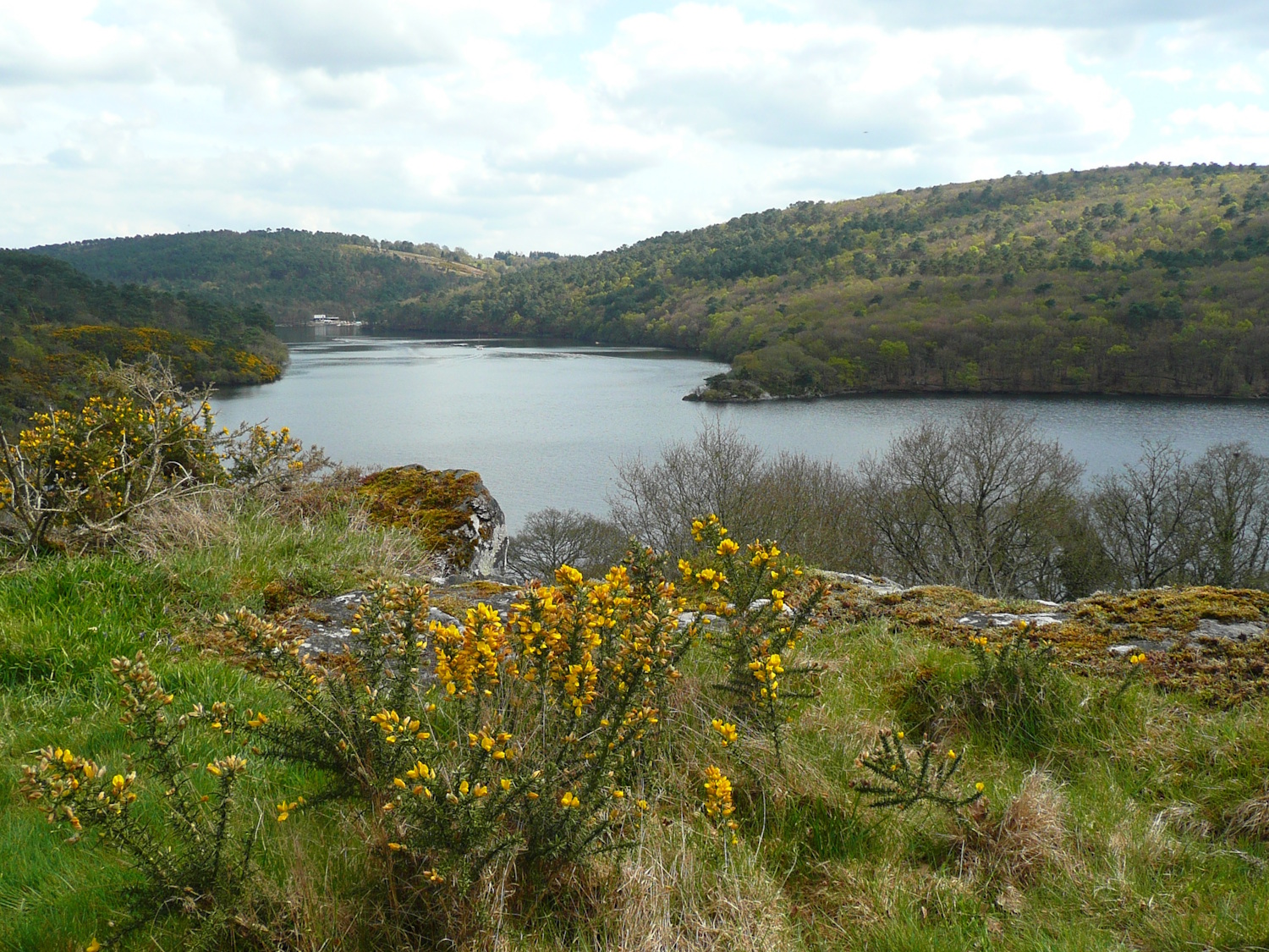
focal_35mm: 32
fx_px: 1173
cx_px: 634
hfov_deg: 56.8
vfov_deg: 44.2
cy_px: 476
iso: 100
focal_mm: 5.2
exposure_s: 1/500
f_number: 3.5
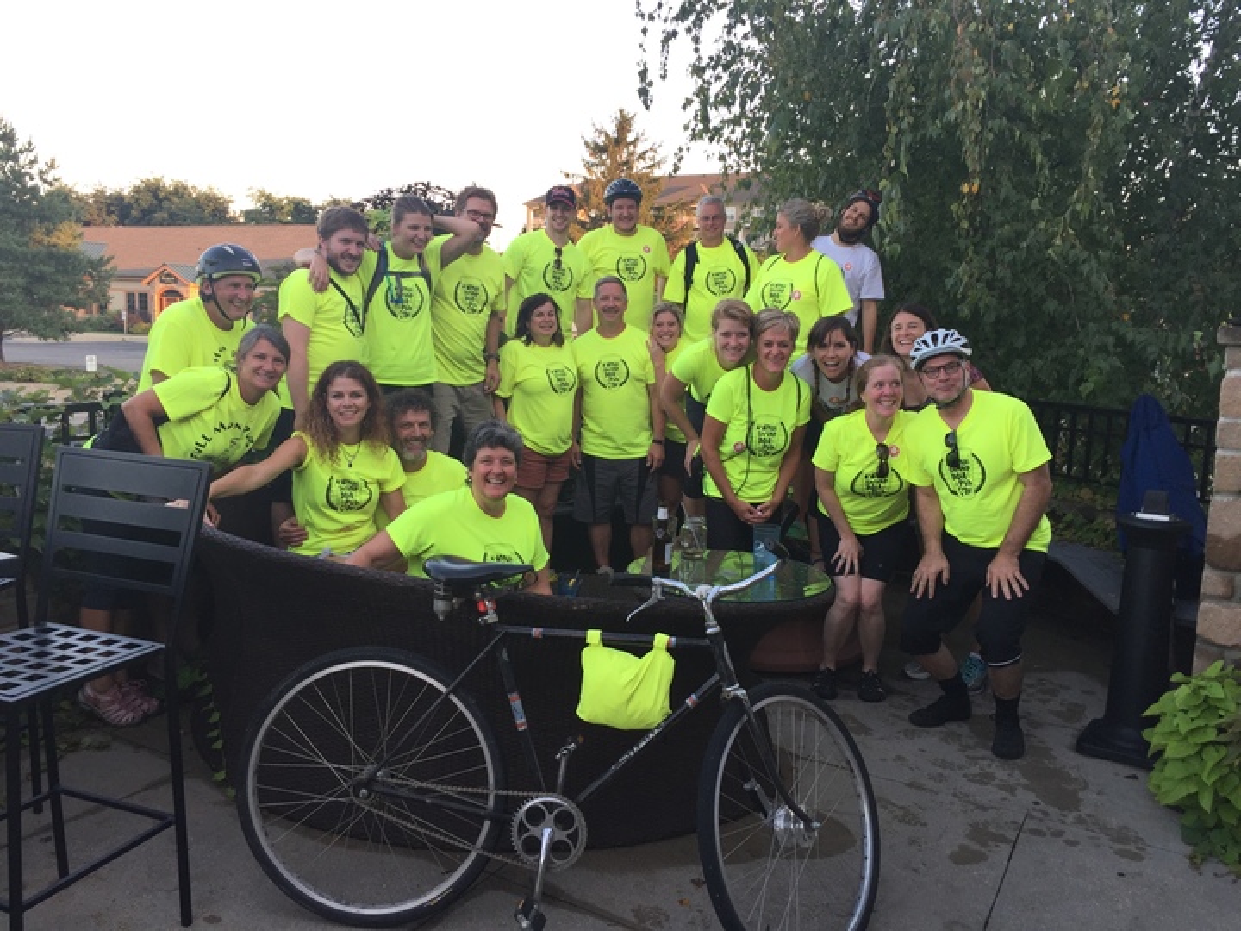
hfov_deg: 61.7
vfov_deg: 48.2
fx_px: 1040
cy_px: 466
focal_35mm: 29
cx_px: 620
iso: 40
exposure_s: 1/120
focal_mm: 4.15
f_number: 2.2
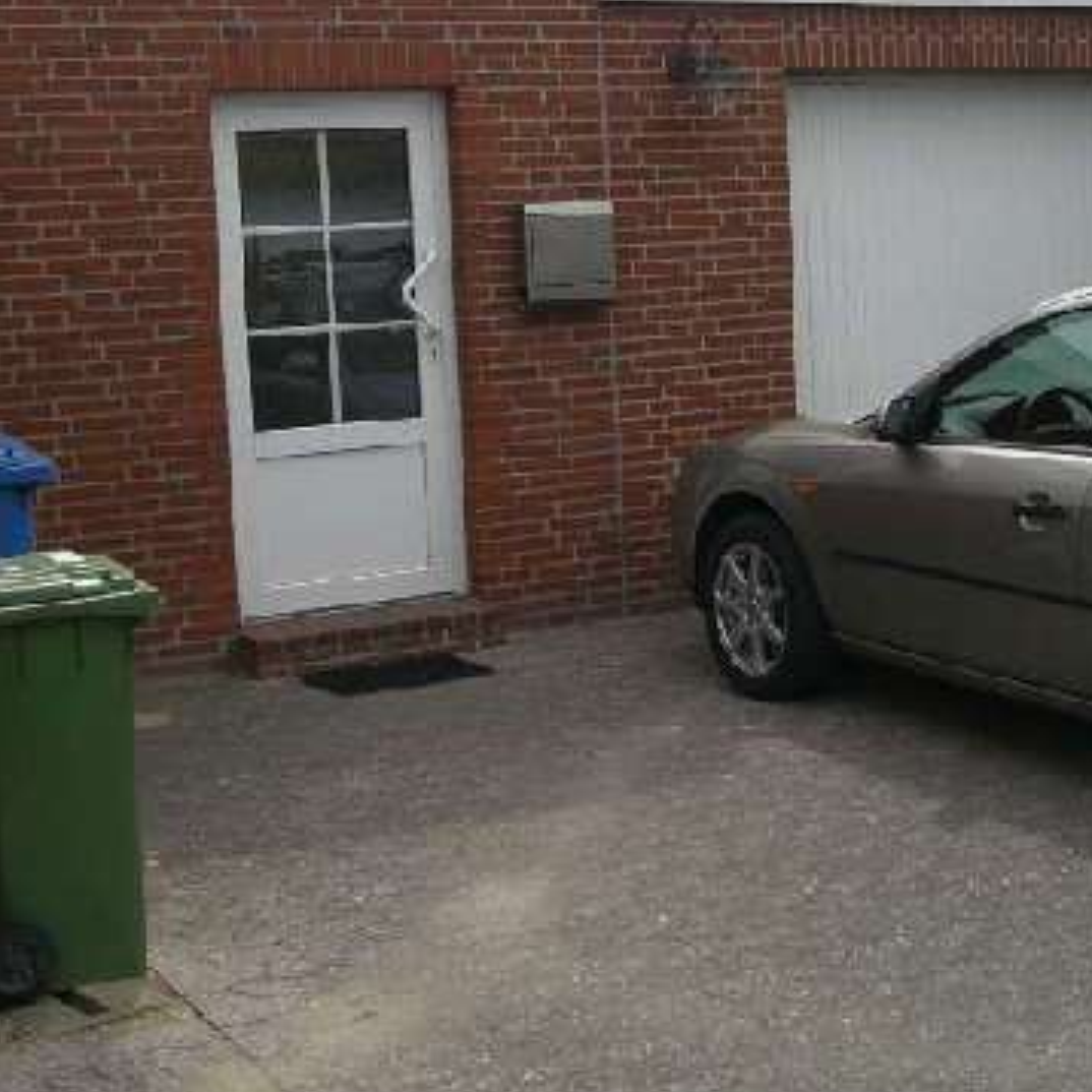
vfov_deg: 28.5
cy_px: 409
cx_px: 573
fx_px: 2141
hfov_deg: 28.6
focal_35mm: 60
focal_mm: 6.3
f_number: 4.4
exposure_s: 1/500
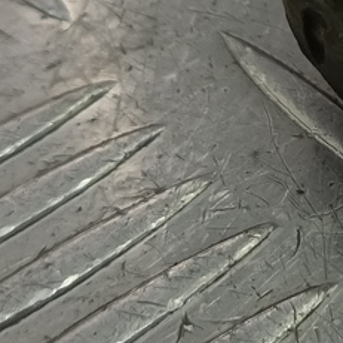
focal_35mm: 106
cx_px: 530
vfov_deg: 15.9
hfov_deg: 15.1
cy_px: -50
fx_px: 1188
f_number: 1.6
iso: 126
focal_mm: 4.11
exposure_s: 1/100
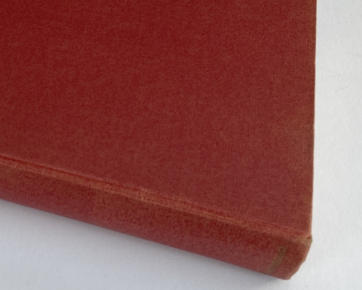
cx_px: 22
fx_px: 579
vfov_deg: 28.0
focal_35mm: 54
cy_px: 105
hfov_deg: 32.6
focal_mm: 4.2
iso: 32
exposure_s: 1/244
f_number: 1.6
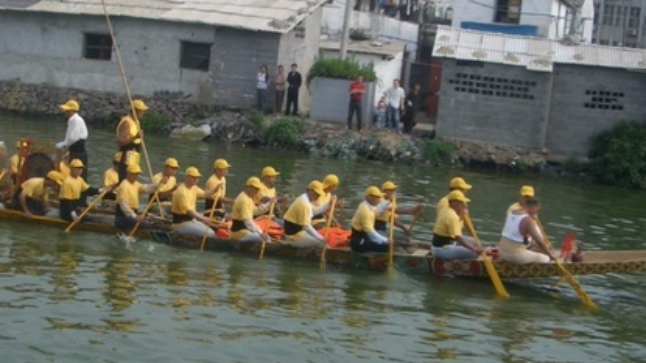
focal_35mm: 69
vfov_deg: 17.4
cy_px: 210
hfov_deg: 30.2
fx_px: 1181
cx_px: 184
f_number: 4.3
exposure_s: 1/400
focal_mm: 5.8
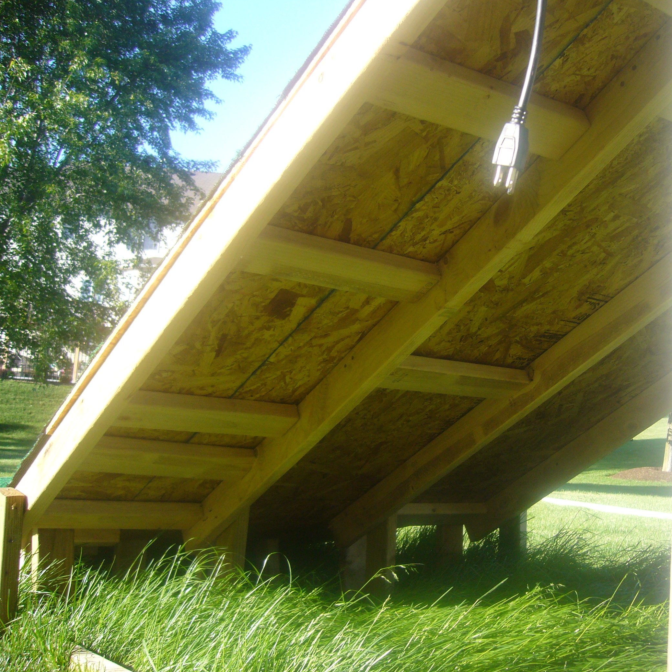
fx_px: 922
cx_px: 456
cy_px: 341
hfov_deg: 39.5
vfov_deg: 40.0
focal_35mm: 42
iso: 100
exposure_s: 1/320
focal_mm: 5.8
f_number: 2.8
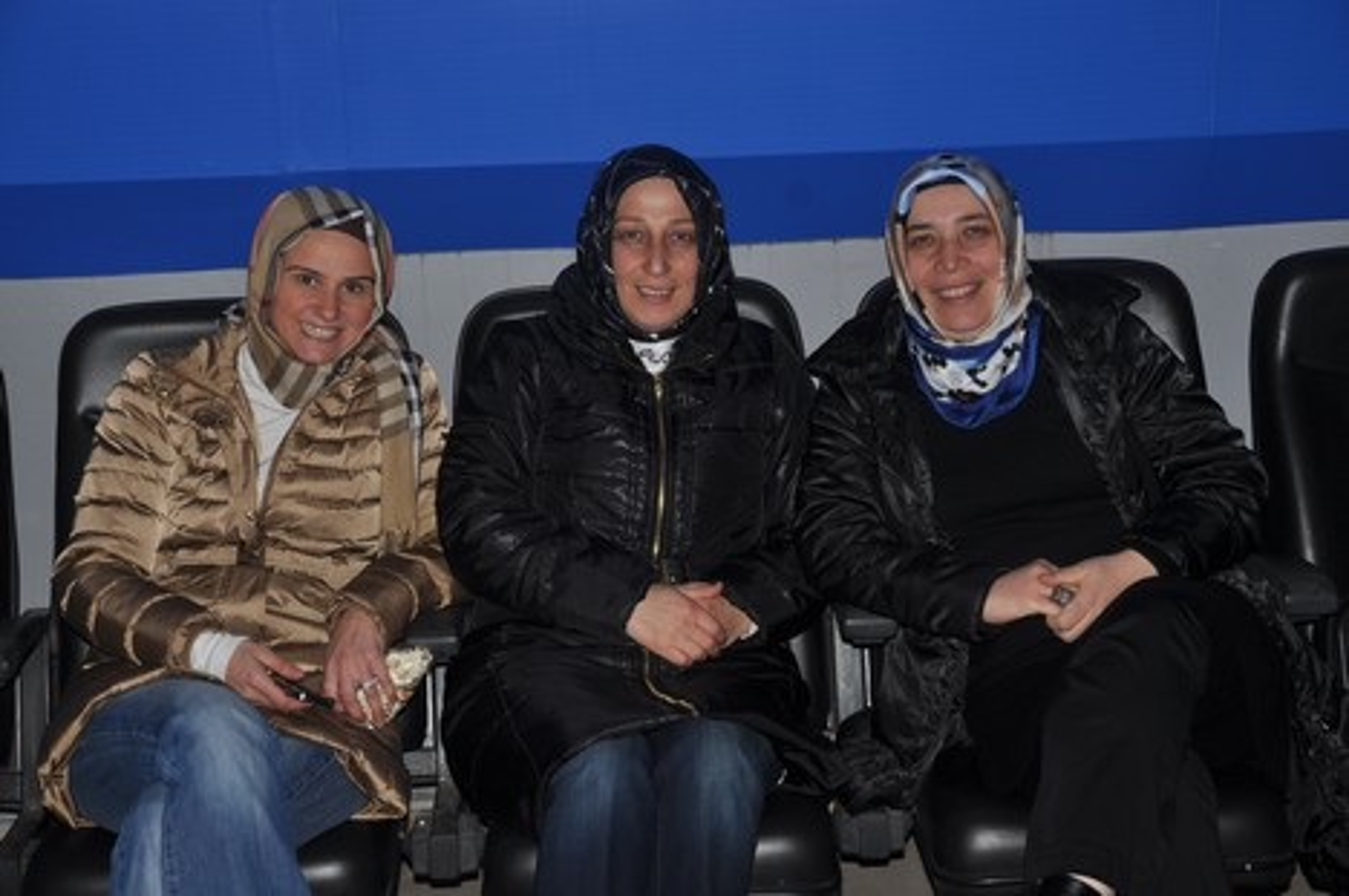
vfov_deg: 19.7
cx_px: 674
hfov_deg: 29.3
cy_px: 448
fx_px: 2583
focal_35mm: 69
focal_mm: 46
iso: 200
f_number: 5
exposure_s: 1/60
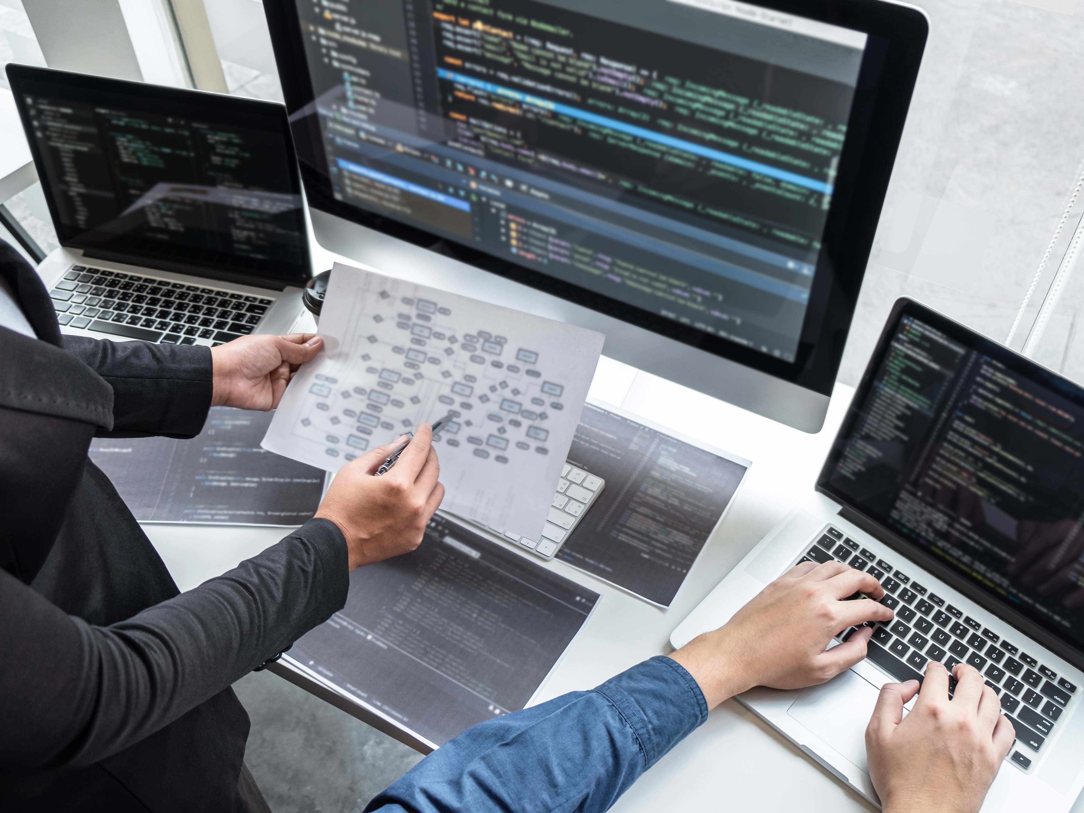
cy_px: 417
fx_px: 939
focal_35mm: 30
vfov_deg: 46.8
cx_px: 614
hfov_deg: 59.7
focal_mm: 18
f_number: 2.8
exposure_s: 1/80
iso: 250
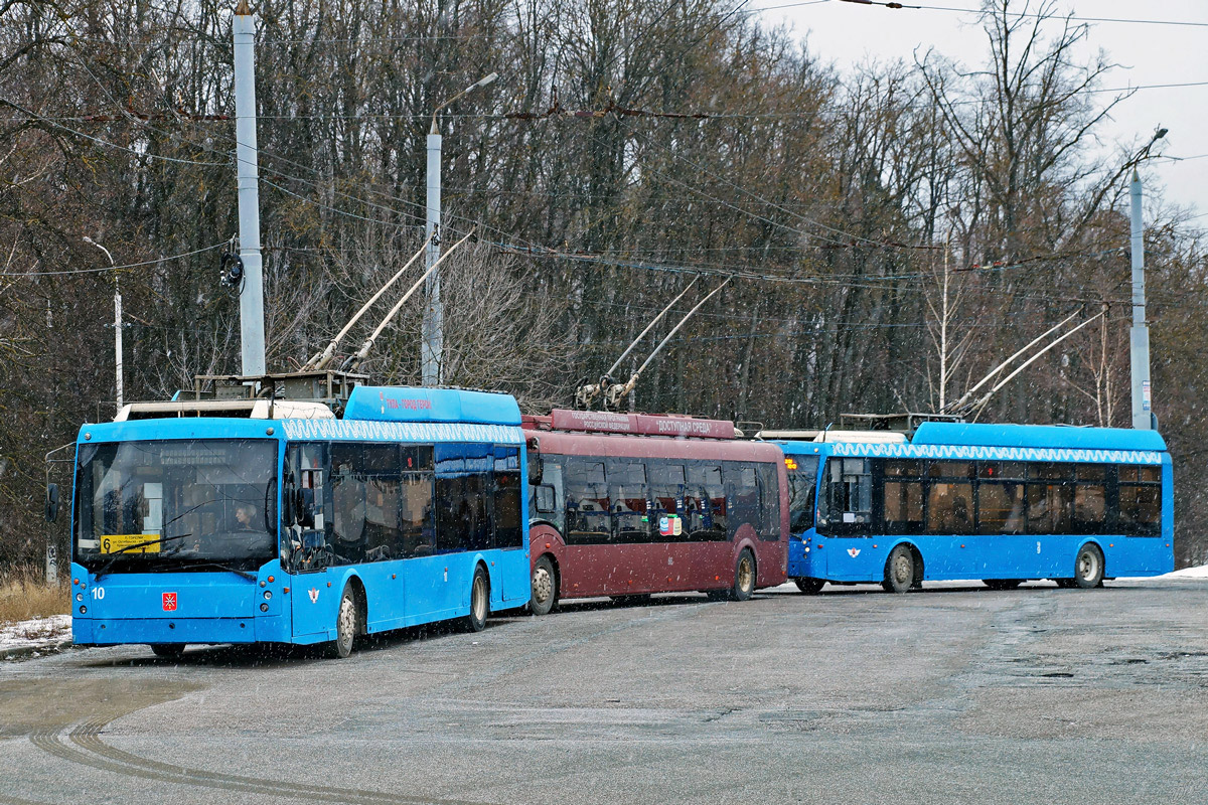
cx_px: 604
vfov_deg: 16.6
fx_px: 2768
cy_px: 402
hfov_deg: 24.6
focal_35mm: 82
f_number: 7.1
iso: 400
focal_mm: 55
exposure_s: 1/80
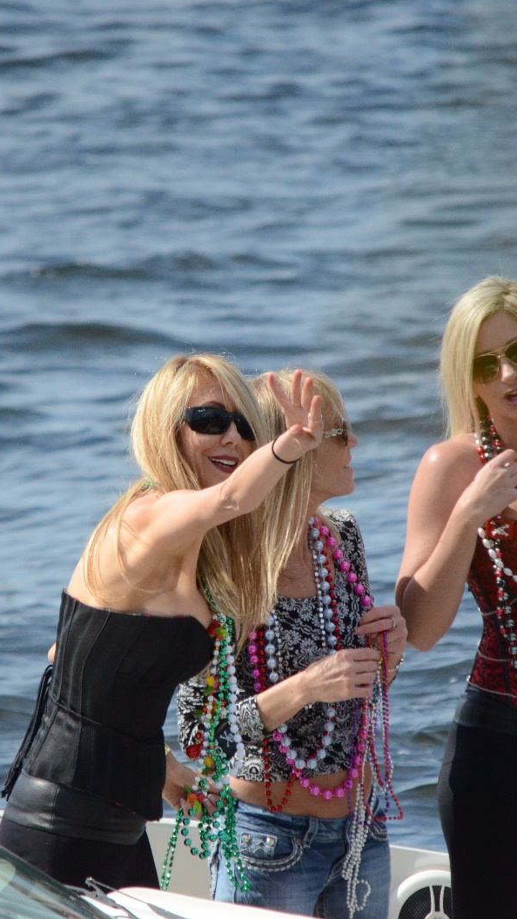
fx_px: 11576
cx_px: 247
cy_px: 459
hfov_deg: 2.6
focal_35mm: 475
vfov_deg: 4.5
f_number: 5.6
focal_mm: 200
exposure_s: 1/8000
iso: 2000
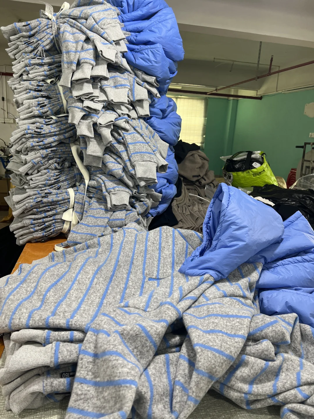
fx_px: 314
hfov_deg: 53.1
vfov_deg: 67.3
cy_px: 210
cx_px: 157
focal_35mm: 26
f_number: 1.5
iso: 100
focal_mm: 5.7
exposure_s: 1/100
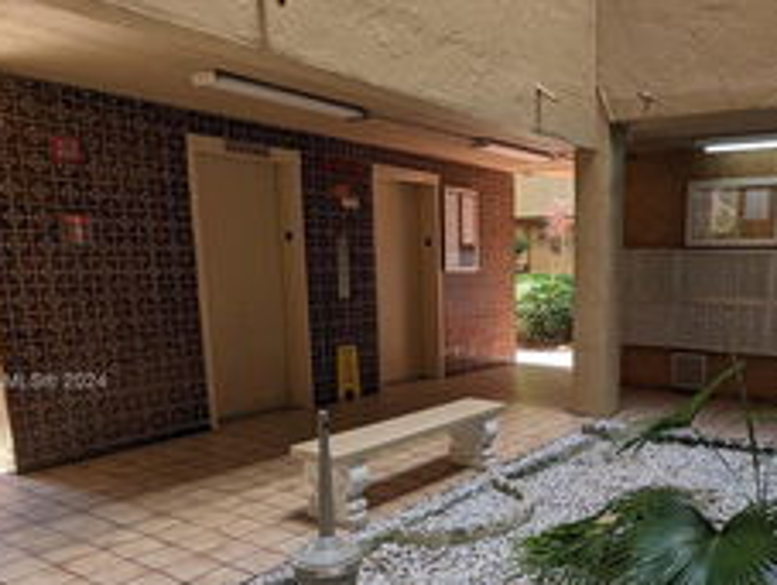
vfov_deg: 46.3
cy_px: 383
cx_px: 543
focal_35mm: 30
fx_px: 674
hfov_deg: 58.0
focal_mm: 2.35
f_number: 2.2
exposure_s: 1/101
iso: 43
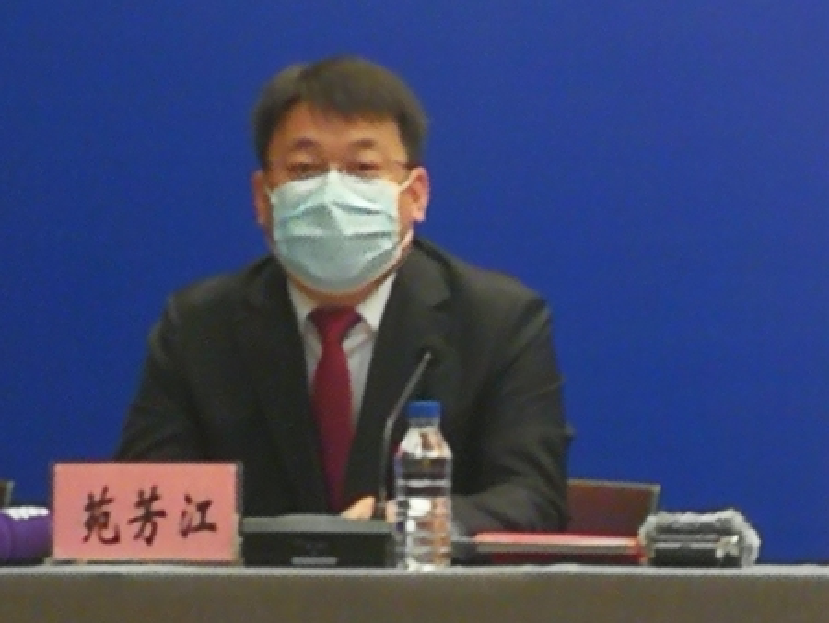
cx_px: 414
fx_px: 6062
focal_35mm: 253
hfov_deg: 7.8
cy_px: 312
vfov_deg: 5.9
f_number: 2.2
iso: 125
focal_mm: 3.95
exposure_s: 1/33.3
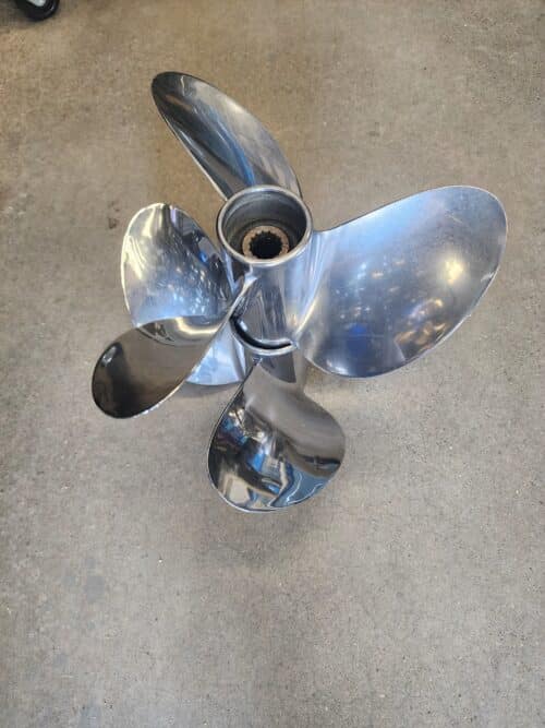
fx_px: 483
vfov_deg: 73.9
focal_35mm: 23
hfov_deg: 58.9
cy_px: 364
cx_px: 272
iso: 400
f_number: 1.8
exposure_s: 1/120
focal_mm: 6.4
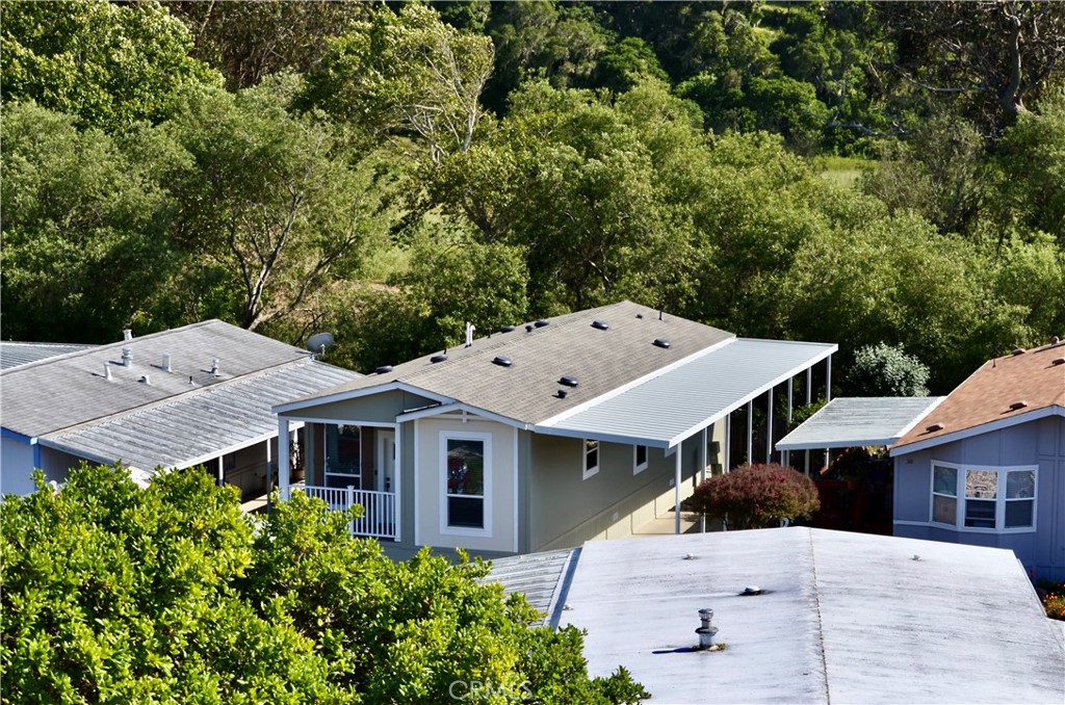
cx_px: 532
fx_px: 2435
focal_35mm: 82
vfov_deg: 16.5
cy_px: 352
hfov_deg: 24.7
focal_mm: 55
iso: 100
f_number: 8
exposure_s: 1/250
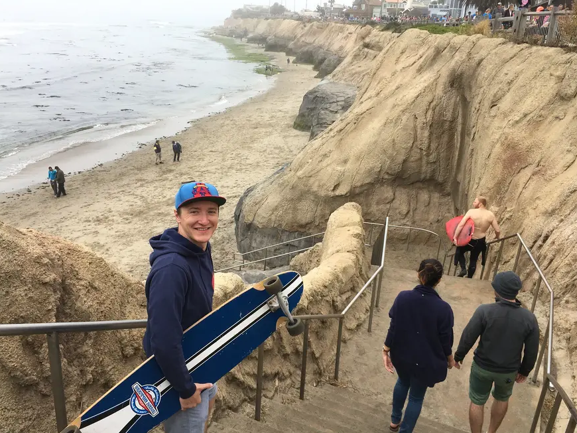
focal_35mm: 32
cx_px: 279
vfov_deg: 44.2
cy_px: 228
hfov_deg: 56.8
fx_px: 534
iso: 25
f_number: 2.2
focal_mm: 4.15
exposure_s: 1/769
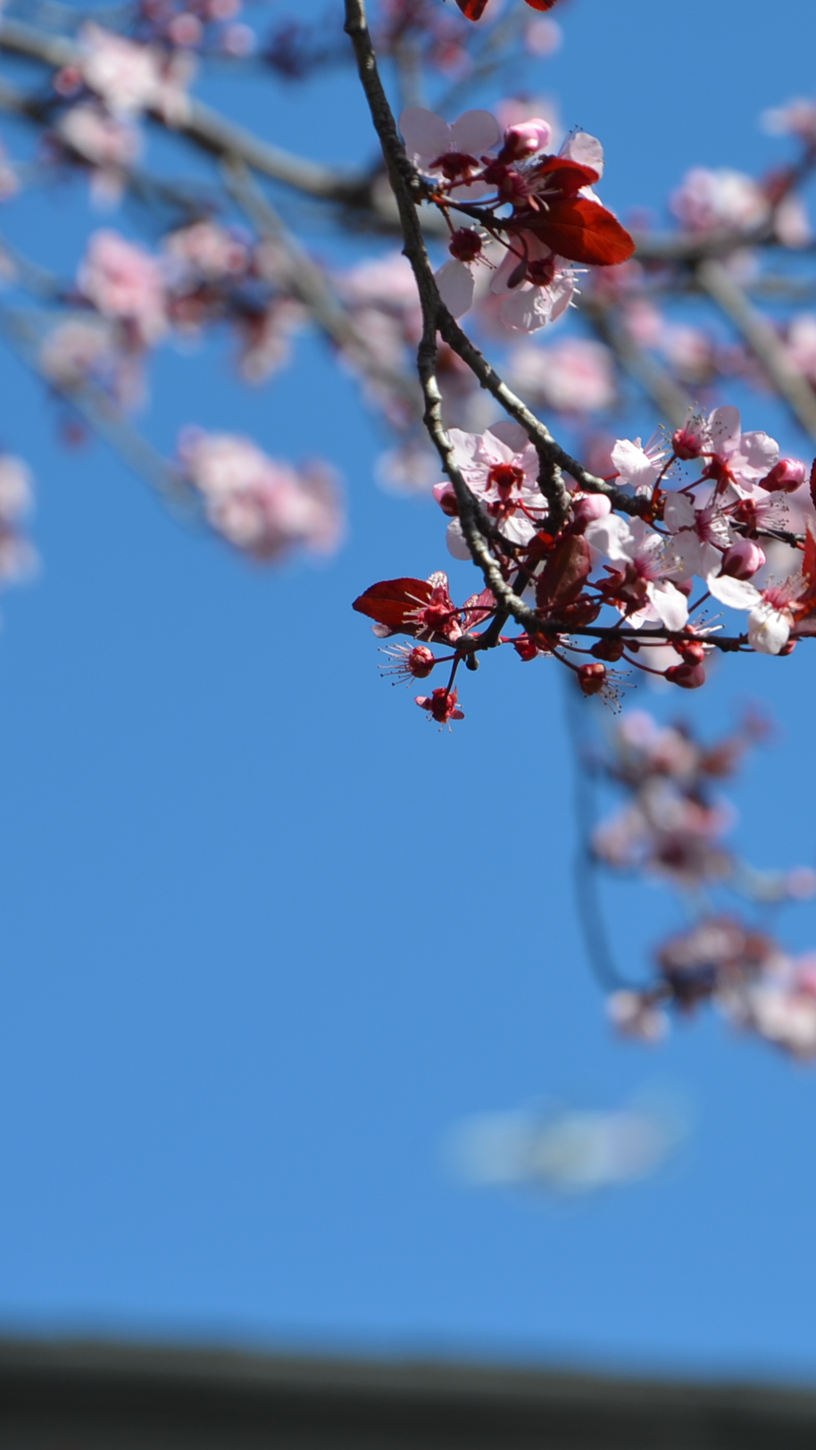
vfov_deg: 8.6
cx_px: 940
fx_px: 9605
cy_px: 722
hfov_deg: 4.9
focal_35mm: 250
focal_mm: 105
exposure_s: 1/320
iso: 100
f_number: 9
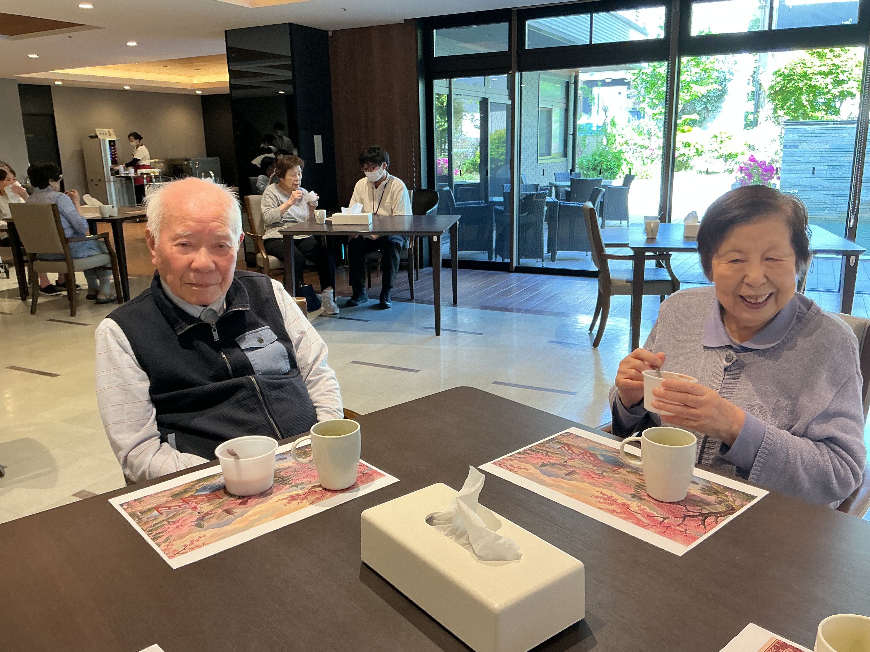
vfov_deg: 48.2
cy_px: 326
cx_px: 435
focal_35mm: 29
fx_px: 729
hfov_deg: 61.7
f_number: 1.8
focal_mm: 3
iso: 50
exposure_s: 1/60
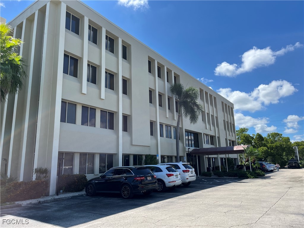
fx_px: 228
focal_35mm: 26
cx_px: 152
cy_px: 114
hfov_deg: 67.3
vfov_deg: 53.1
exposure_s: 1/3049
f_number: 1.6
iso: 50
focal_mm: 5.1
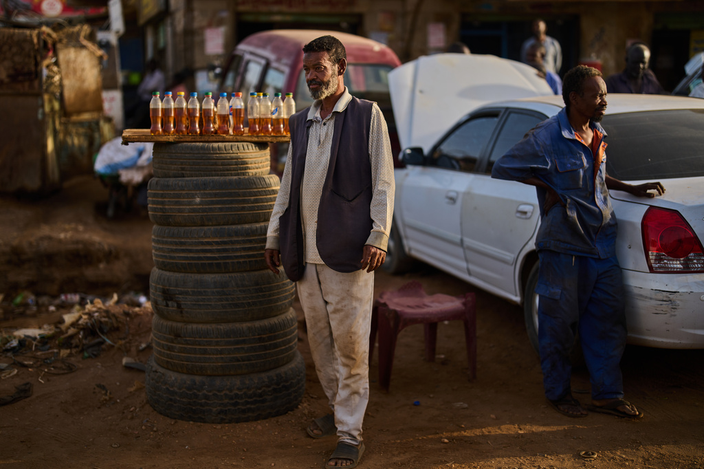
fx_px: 977
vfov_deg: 27.0
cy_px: 234
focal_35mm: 50
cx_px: 352
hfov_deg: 39.6
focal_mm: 50
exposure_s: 1/3200
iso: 80
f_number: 1.2
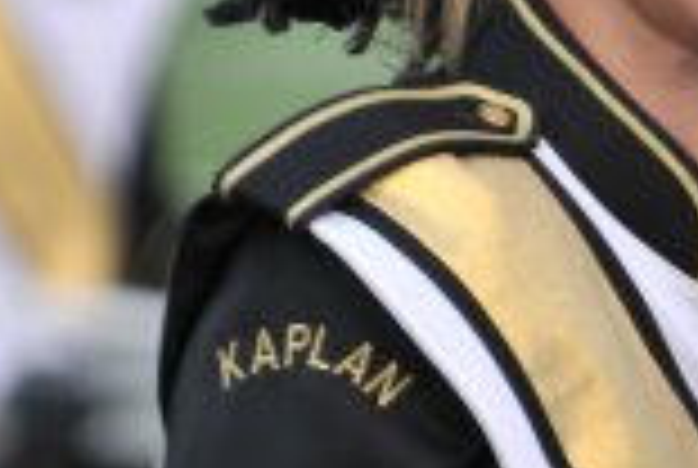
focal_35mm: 1158
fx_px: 22495
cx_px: 741
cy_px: 576
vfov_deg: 1.2
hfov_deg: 1.8
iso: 200
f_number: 2.8
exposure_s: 1/250
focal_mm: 200
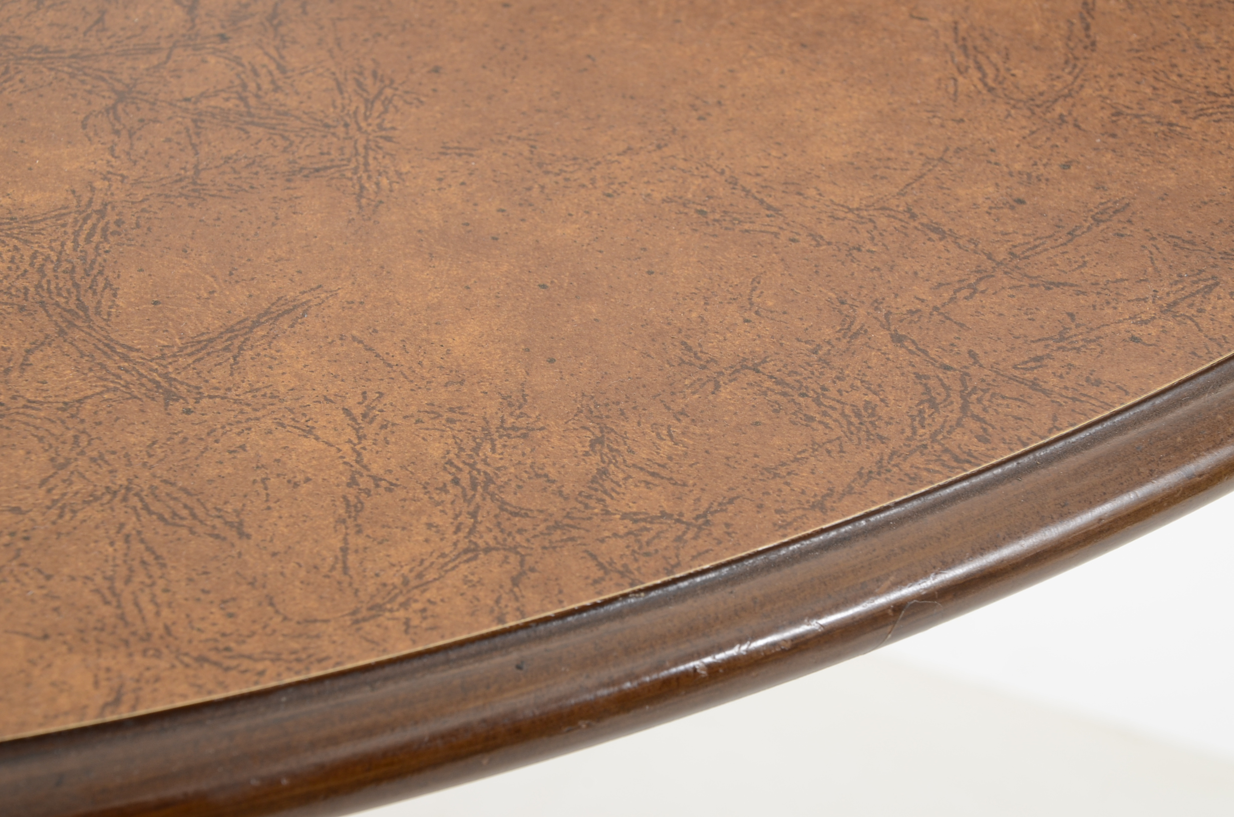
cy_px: 408
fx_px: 3592
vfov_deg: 13.0
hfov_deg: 19.5
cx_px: 617
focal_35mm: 105
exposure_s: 1/125
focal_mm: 70
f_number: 11
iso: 200
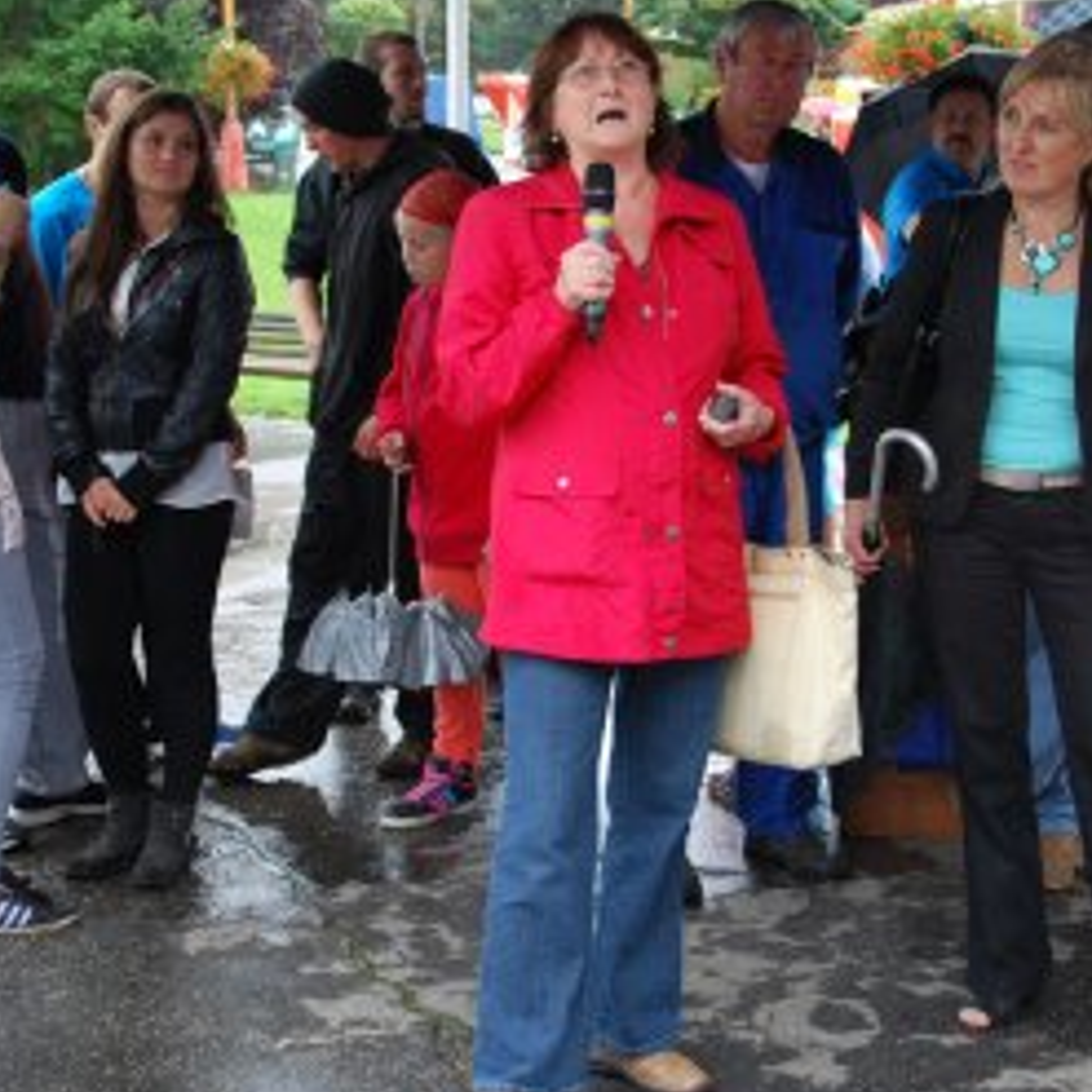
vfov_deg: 24.3
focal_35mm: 71
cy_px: 411
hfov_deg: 24.3
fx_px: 2532
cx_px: 557
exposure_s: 1/40
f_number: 4
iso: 200
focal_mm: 25
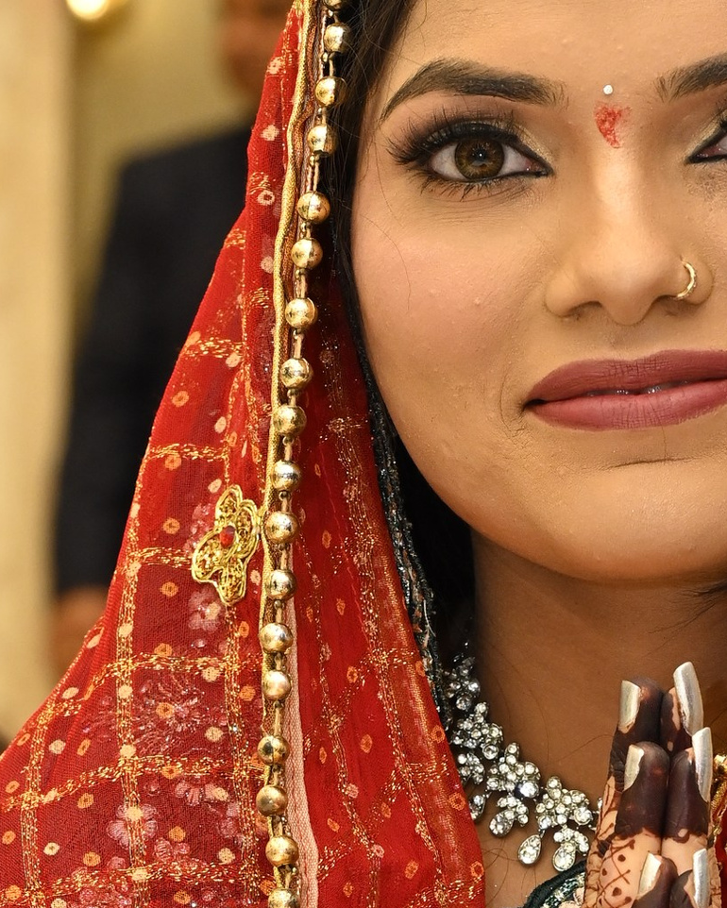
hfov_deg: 6.2
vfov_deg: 7.7
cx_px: 587
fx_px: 6749
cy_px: 906
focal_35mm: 251
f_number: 5.6
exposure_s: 1/200
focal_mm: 67
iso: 640
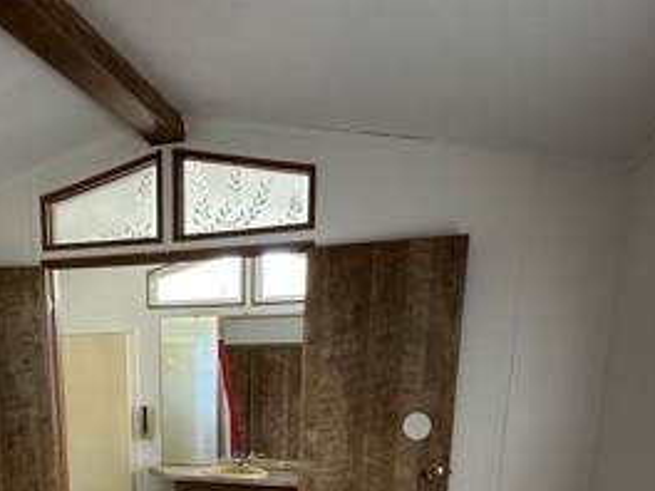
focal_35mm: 34
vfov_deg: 36.6
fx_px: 643
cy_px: 513
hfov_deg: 52.3
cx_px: 191
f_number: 2.2
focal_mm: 2.22
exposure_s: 1/60
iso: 400
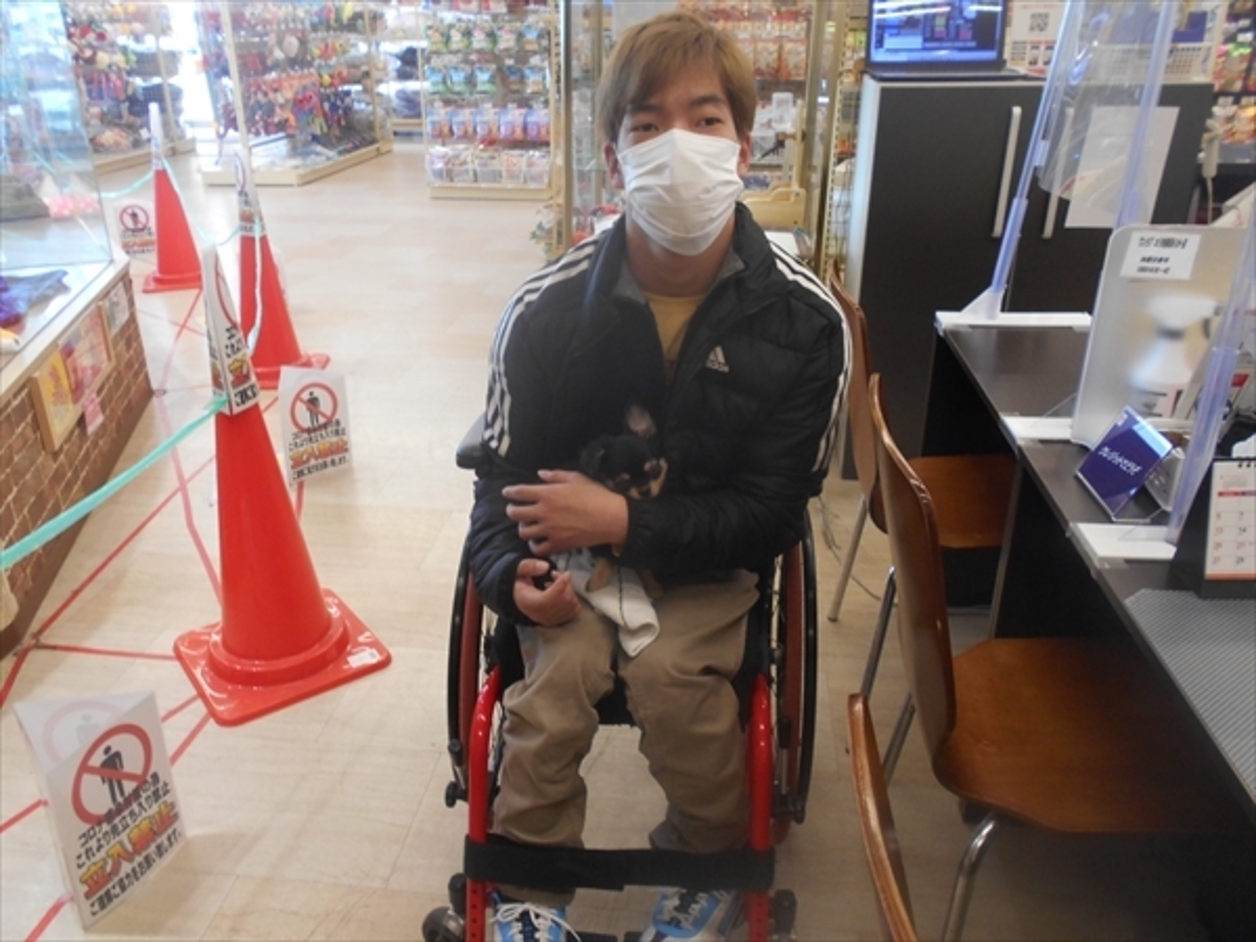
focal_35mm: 26
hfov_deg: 67.3
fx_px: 943
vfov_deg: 53.1
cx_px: 628
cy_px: 471
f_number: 3.2
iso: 180
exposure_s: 1/30
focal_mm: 4.6
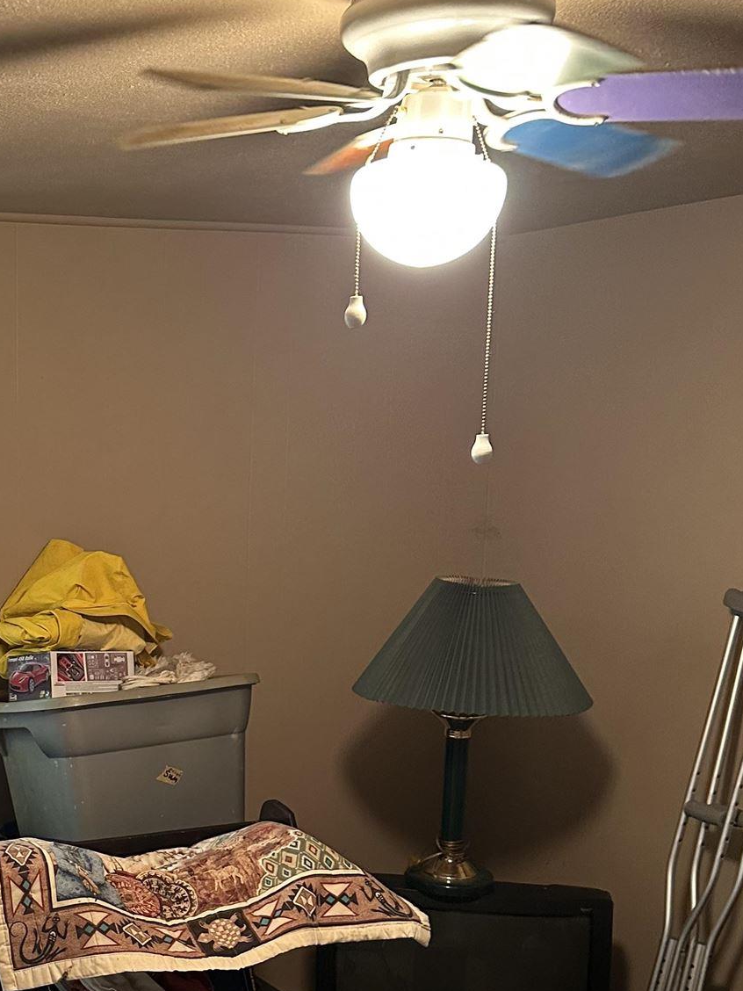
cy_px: 705
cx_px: 18
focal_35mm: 49
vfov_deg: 38.2
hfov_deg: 28.1
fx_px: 1402
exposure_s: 1/60
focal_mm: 6.86
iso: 320
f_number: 1.78
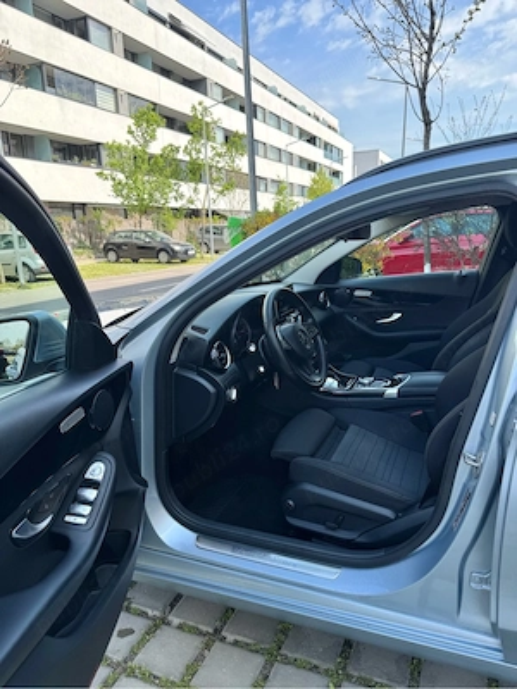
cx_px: 258
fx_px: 478
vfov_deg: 71.6
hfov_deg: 56.8
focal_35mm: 24
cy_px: 344
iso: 80
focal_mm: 6.76
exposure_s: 1/1818
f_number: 1.78
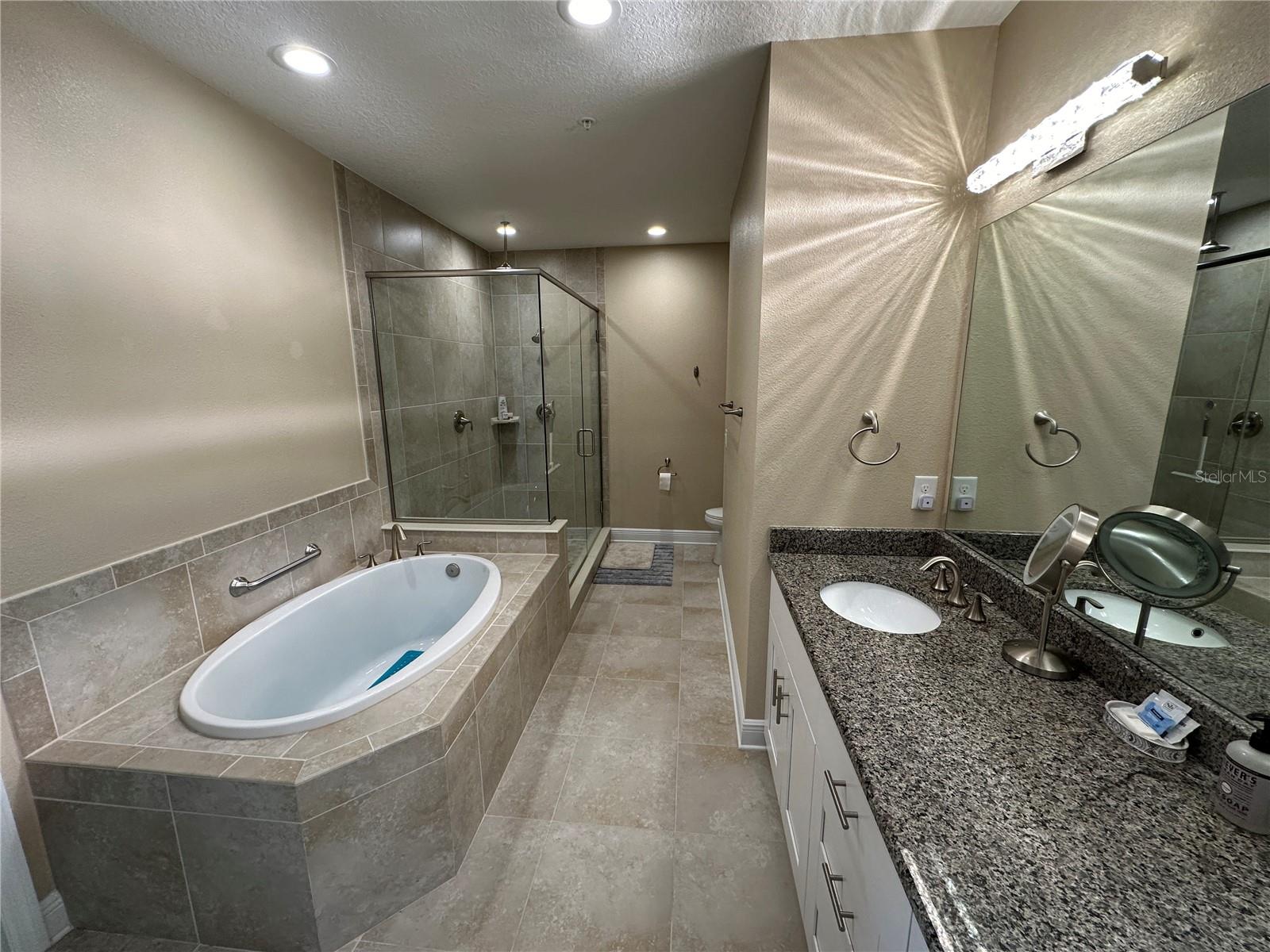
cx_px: 635
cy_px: 476
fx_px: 514
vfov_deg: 85.7
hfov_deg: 102.1
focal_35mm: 14
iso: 200
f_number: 2.2
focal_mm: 2.22
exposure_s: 1/120
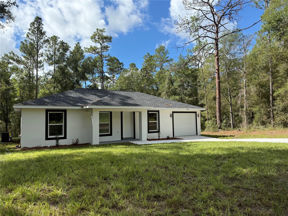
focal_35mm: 24
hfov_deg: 71.6
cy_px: 108
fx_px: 200
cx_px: 144
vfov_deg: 56.8
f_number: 1.78
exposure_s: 1/3759
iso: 100
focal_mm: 6.76
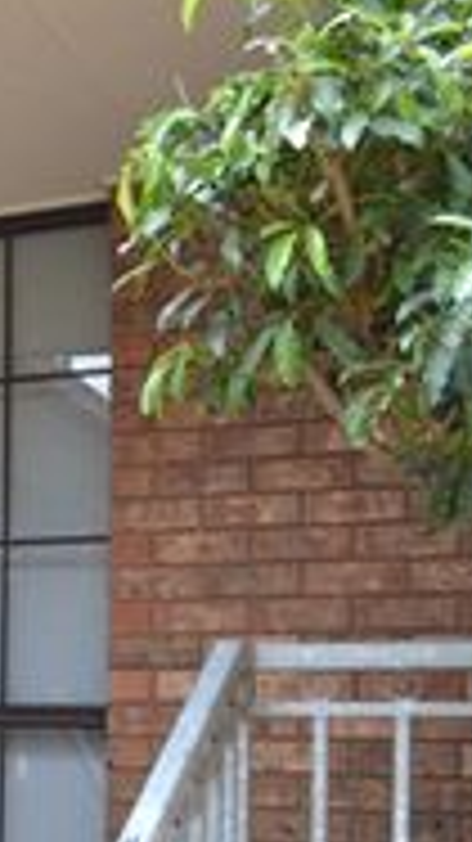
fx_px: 1582
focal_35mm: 71
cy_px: 691
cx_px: -485
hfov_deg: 14.1
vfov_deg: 29.0
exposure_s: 1/125
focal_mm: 18
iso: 320
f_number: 5.6
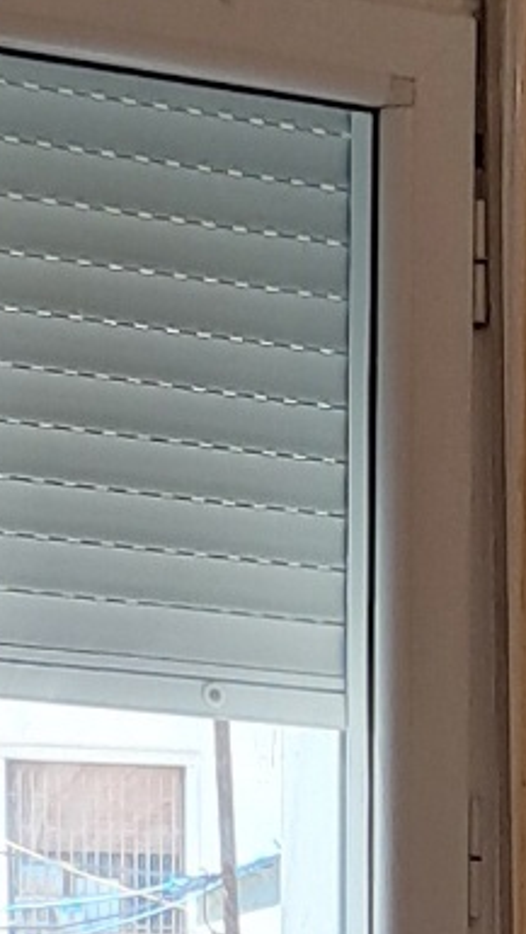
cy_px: 1754
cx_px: 715
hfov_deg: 6.4
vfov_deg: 10.7
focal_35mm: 187
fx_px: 4630
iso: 50
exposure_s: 1/50
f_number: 1.8
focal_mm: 4
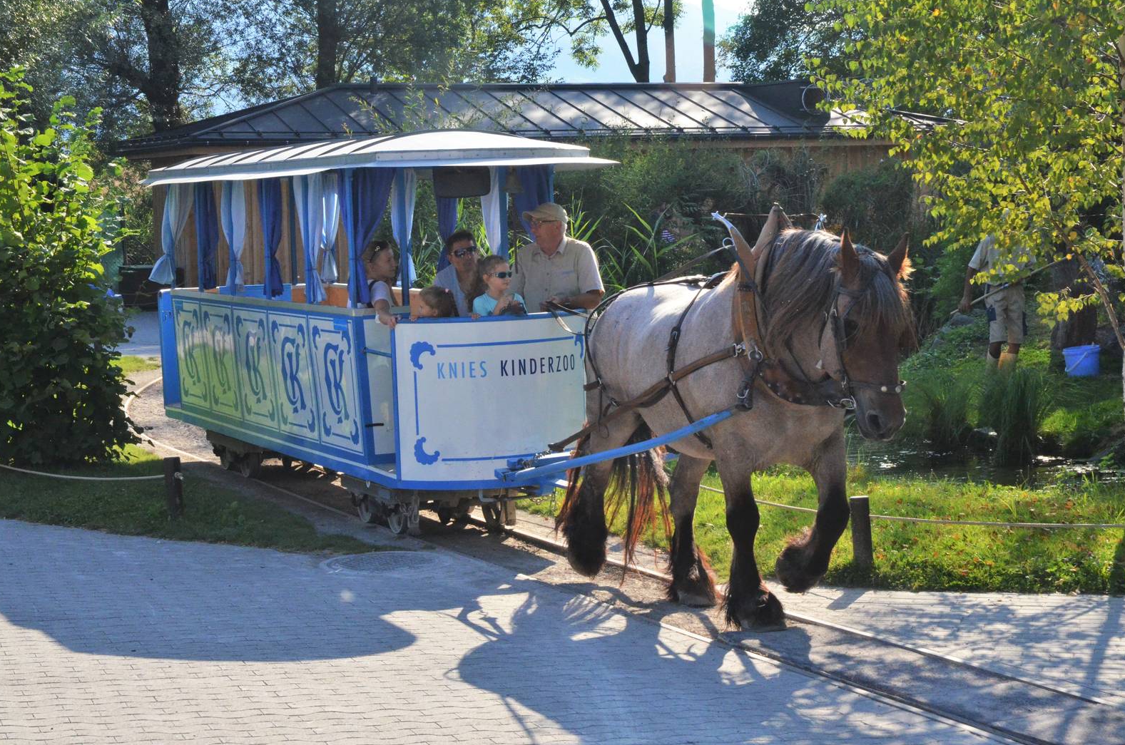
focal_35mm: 70
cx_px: 563
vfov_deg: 19.4
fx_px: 2183
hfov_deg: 28.9
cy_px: 371
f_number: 14
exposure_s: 1/800
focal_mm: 46
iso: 2500
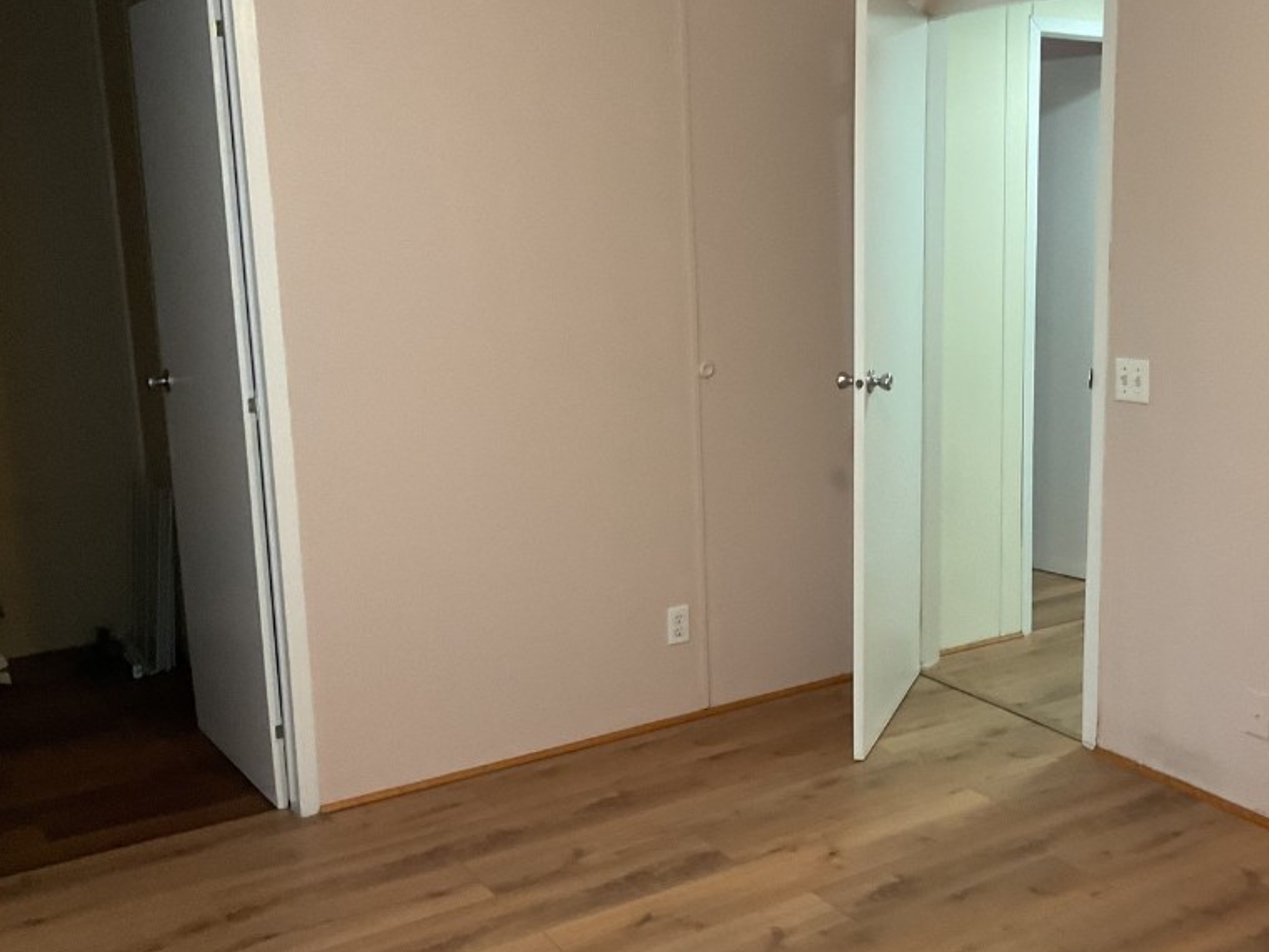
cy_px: 463
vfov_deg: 36.8
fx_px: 1430
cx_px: 840
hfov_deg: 47.1
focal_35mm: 39
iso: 200
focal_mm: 3
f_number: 1.8
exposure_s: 1/60
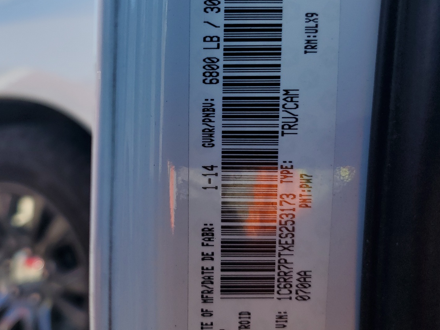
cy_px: 133
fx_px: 470
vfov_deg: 38.5
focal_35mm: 37
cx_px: 173
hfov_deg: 49.8
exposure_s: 1/1429
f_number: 1.5
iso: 50
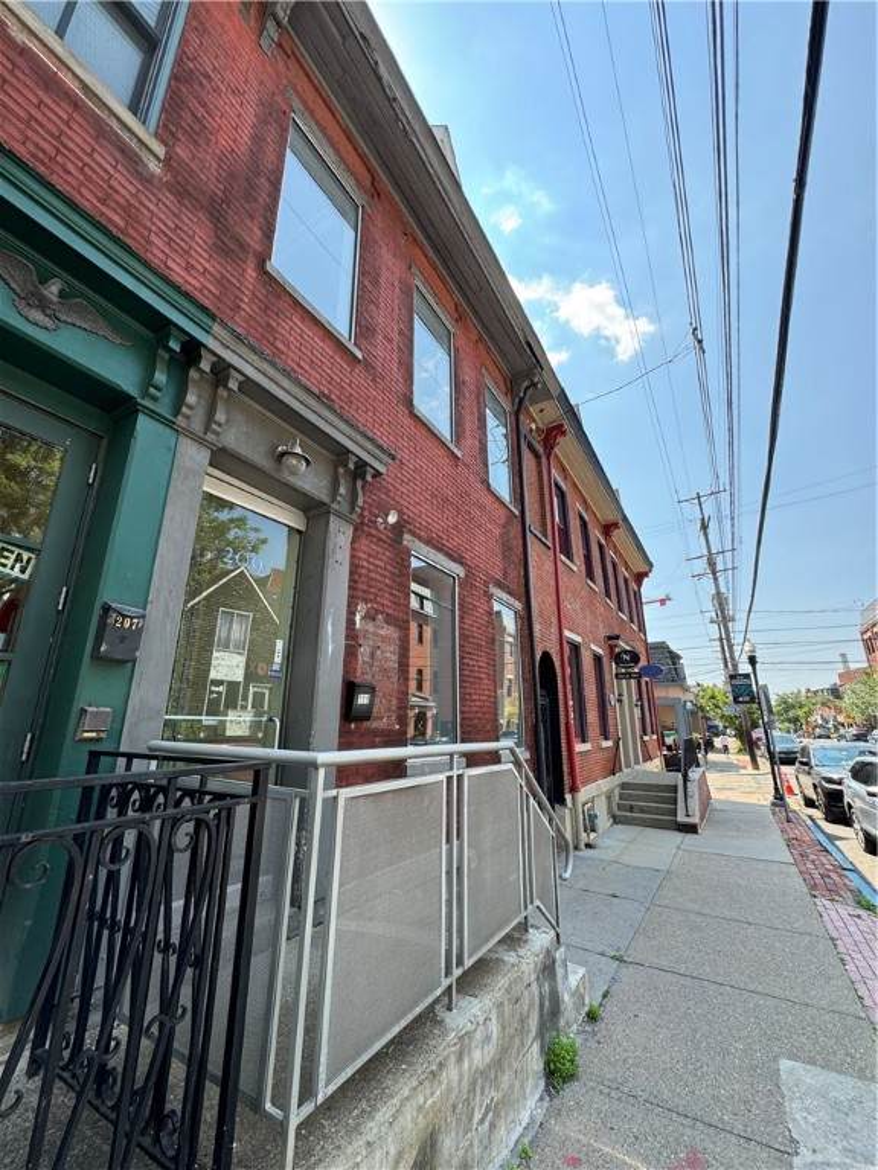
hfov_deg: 85.7
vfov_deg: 102.1
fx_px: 473
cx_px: 439
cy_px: 585
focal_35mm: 14
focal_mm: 2.22
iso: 40
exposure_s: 1/257
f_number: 2.2
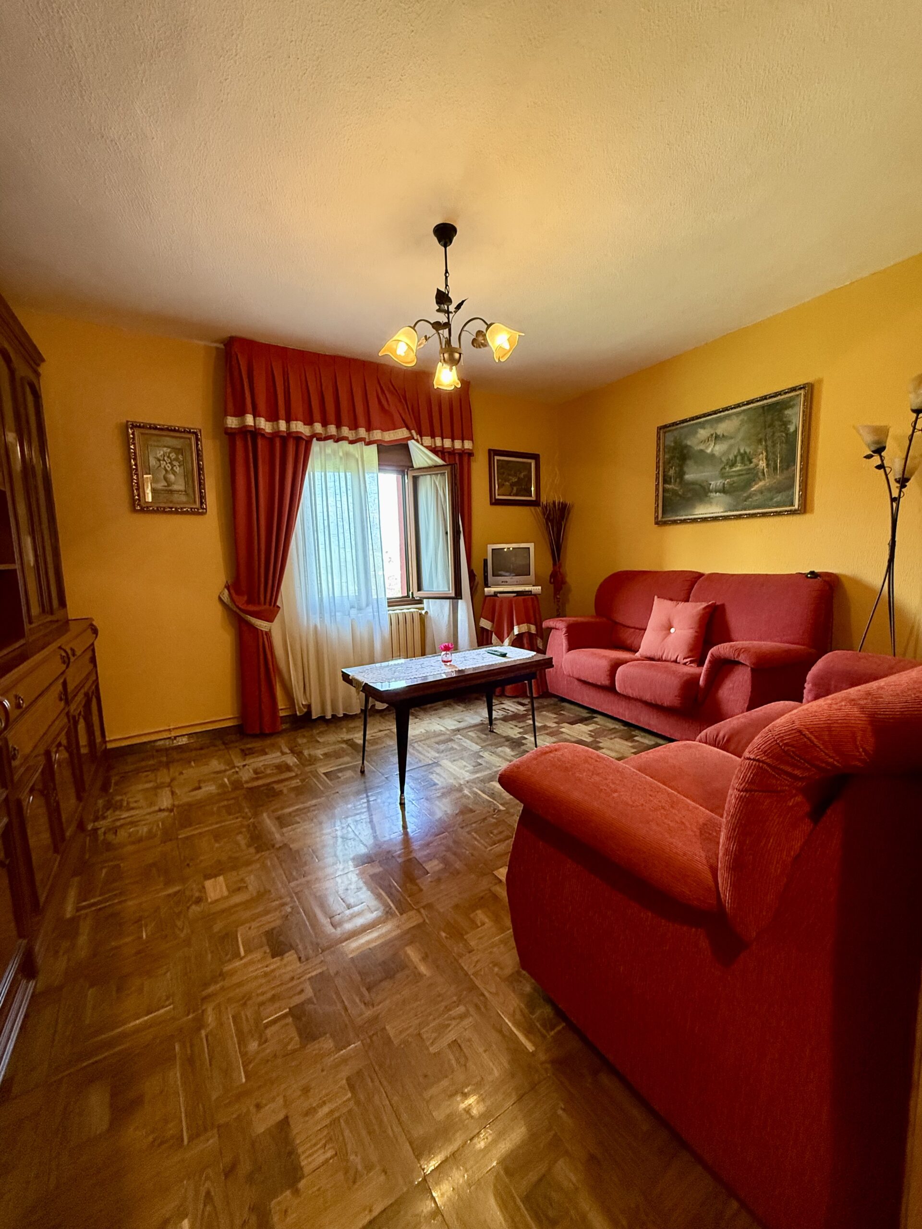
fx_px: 497
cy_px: 614
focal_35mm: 14
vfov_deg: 102.1
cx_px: 461
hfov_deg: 85.7
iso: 400
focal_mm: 2.22
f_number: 2.2
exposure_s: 1/100
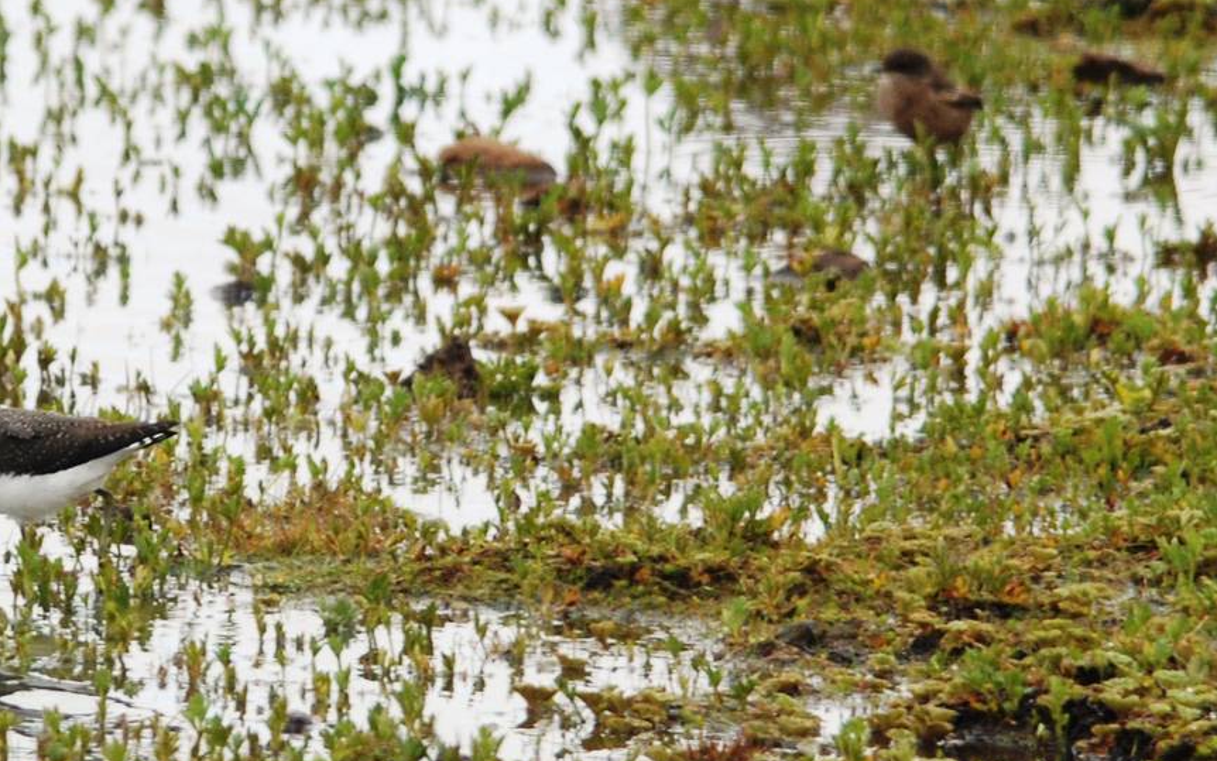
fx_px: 25443
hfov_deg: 2.7
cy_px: 156
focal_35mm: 767
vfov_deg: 1.7
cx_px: 518
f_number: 6
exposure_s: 1/500
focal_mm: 270
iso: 280
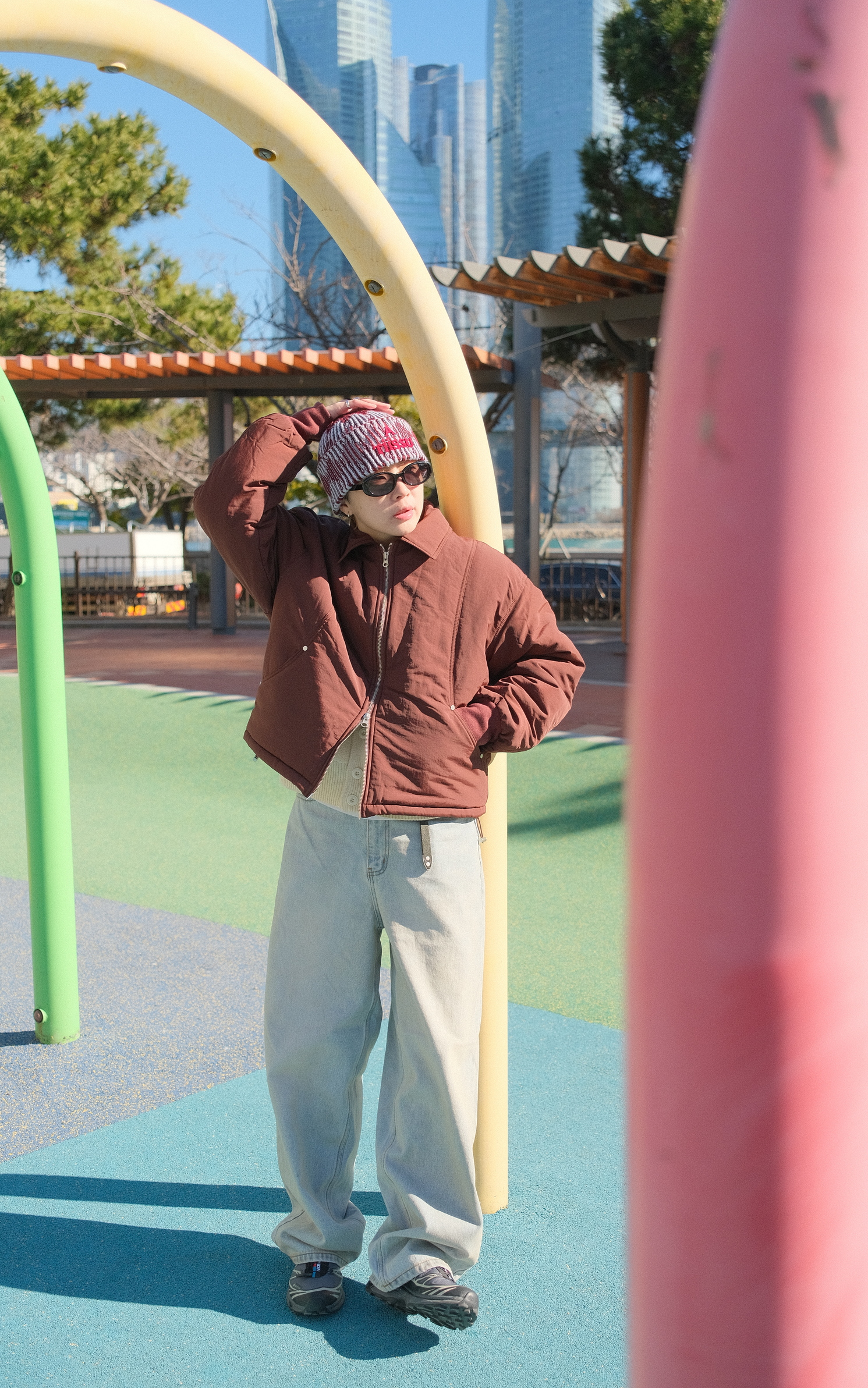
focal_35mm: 40
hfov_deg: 32.0
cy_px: 698
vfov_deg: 49.3
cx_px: 456
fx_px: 1514
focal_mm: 25.9
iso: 640
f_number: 2.8
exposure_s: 1/4000
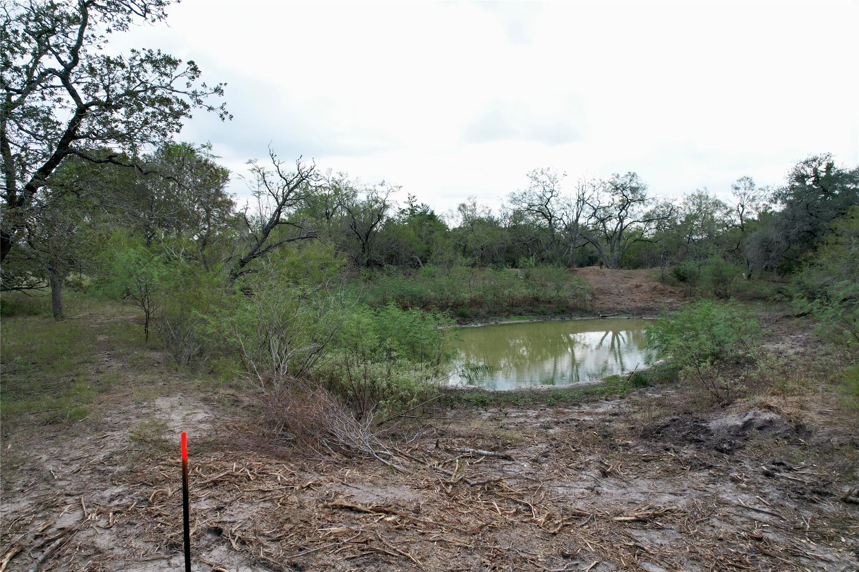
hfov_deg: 78.6
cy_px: 286
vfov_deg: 57.2
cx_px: 430
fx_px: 525
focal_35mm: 22
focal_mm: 8.38
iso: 200
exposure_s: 1/1250
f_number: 2.8
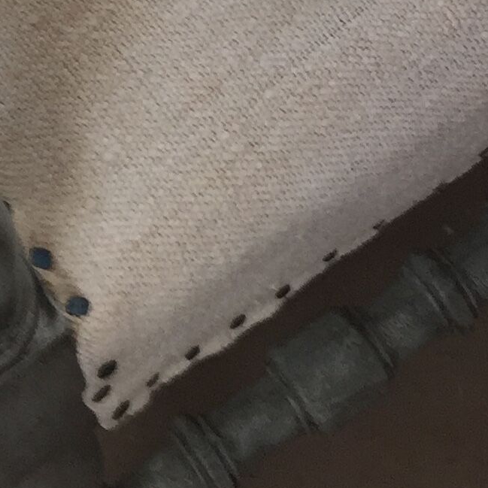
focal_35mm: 129
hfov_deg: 13.0
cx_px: -188
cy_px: -597
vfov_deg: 11.6
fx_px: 2057
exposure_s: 1/50
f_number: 2.2
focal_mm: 4.15
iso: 40
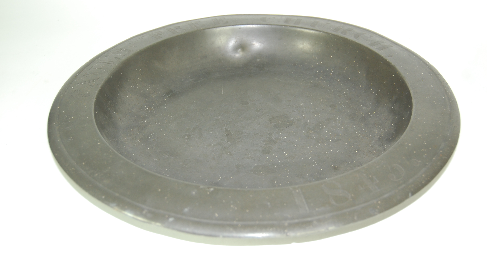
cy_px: 118
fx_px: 568
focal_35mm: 44
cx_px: 243
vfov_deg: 27.1
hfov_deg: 46.4
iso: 400
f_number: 4.2
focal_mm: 28
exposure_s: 1/60
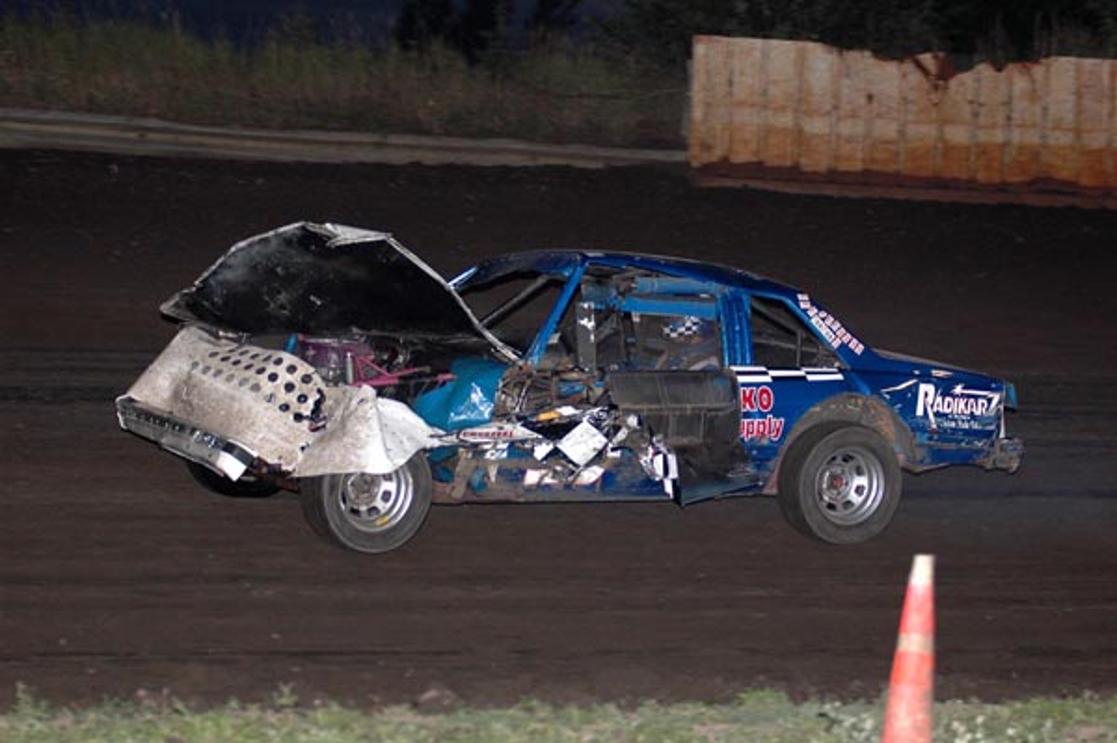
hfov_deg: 16.1
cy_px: 372
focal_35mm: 128
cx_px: 558
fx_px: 3953
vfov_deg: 10.7
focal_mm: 85
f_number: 2.8
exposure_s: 1/500
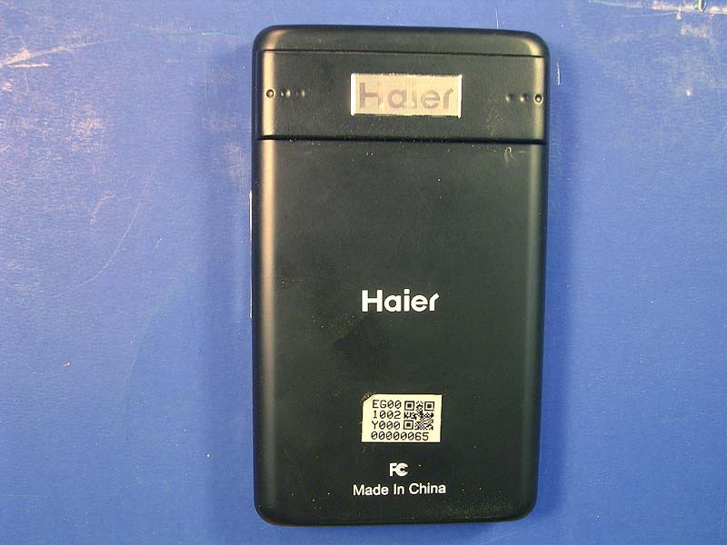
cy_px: 272
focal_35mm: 38
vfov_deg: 37.7
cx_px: 364
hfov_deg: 49.0
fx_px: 798
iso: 100
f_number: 2.8
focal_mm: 5.8
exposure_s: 1/13.4
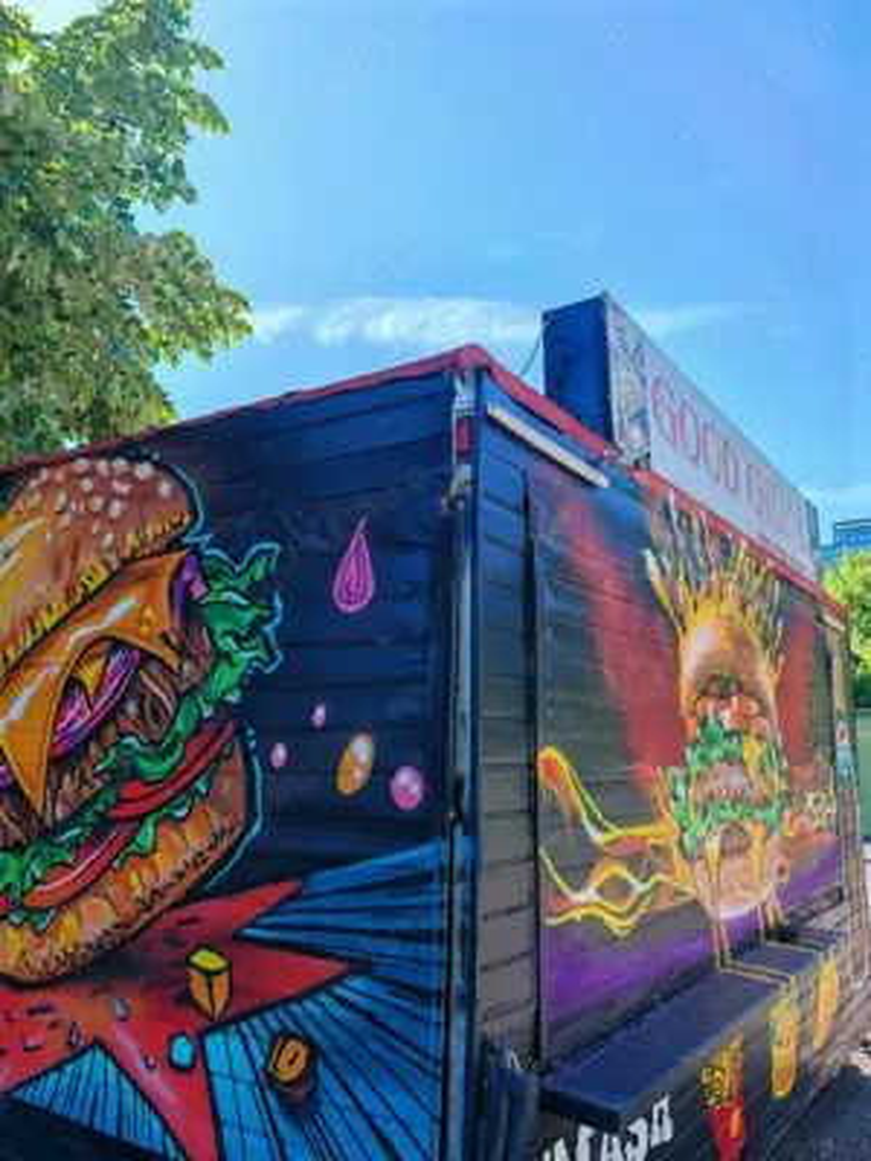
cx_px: 436
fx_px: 906
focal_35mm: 27
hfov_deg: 51.4
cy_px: 580
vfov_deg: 65.3
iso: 50
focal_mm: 6.83
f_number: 2
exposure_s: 1/160
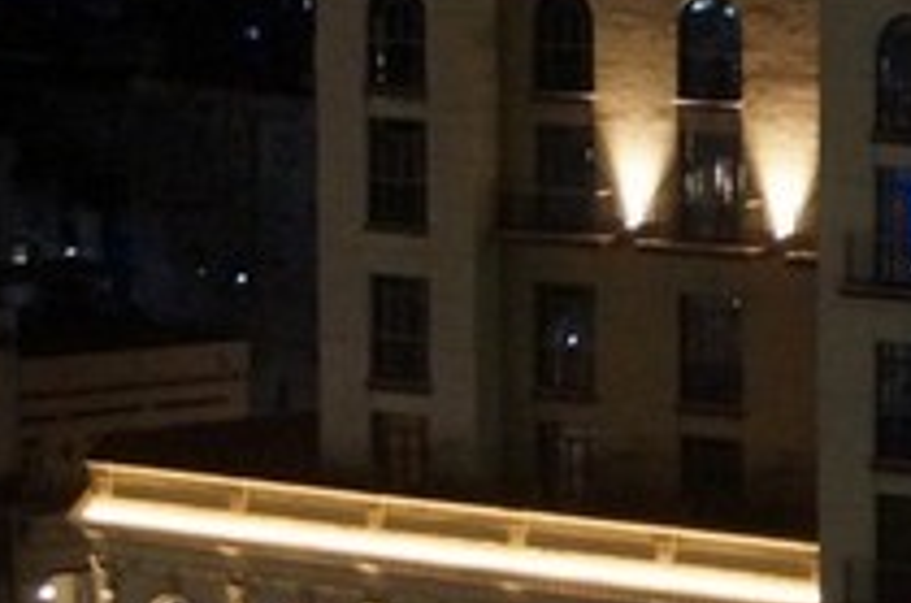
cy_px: 254
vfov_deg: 8.5
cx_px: 1410
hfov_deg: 12.2
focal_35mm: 160
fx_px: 4040
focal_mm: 28
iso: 3200
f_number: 4.5
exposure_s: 1/20
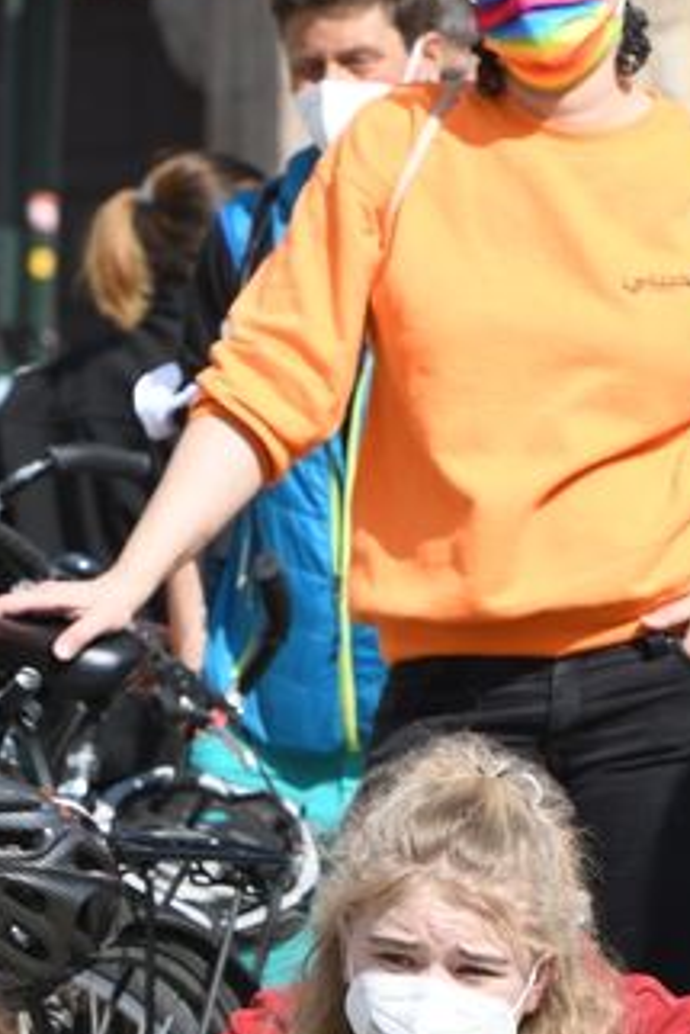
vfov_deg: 3.1
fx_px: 19240
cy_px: 880
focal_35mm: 670
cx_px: 258
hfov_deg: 2.1
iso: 200
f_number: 8
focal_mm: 180
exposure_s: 1/400
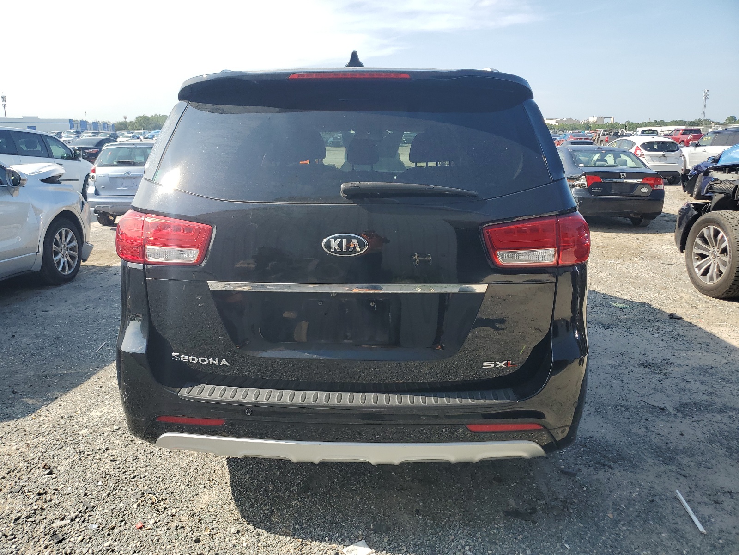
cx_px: 370
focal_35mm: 26
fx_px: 555
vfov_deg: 53.1
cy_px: 278
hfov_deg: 67.3
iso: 50
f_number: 1.5
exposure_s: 1/1667
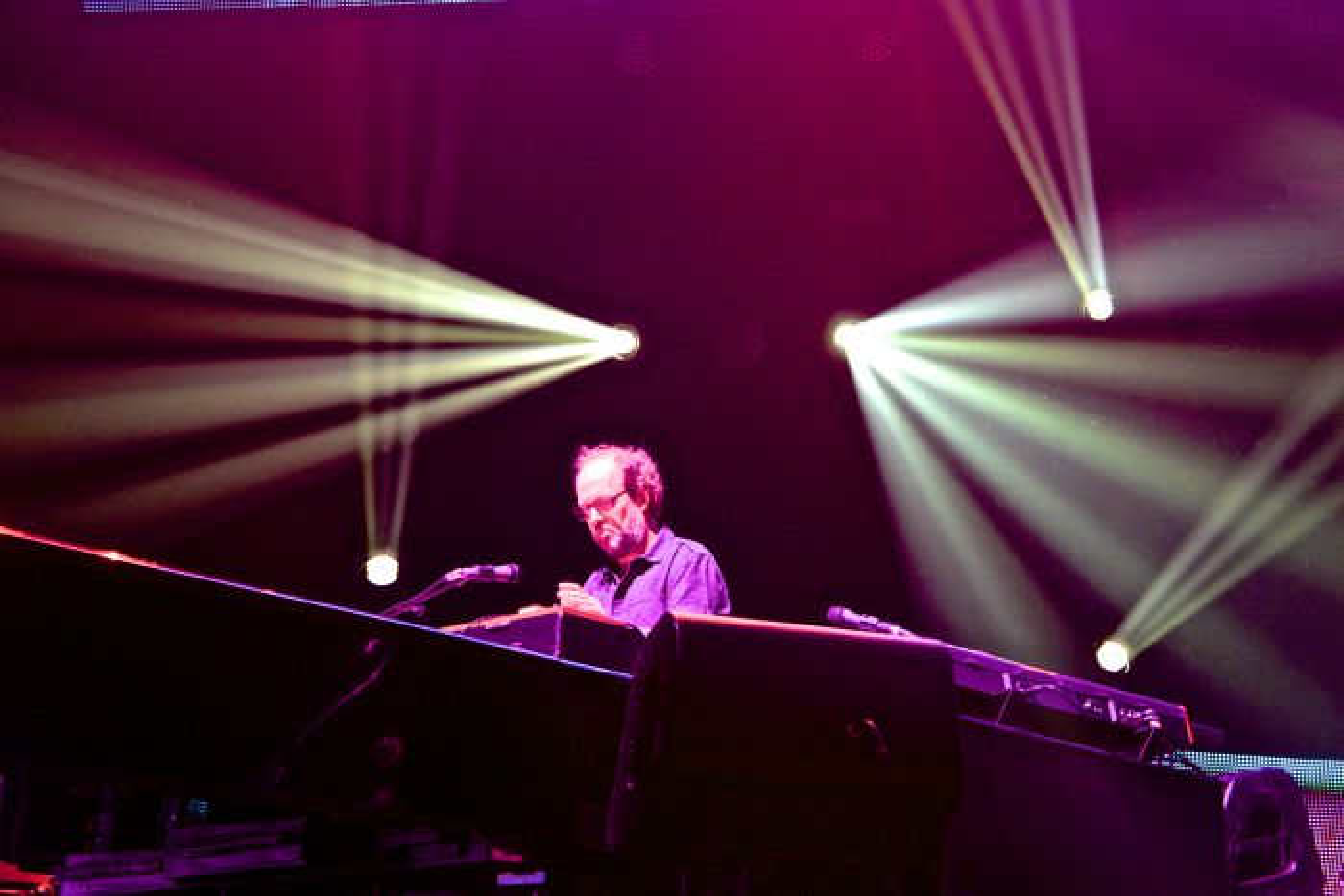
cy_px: 448
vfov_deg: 27.5
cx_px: 672
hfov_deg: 40.3
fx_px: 1830
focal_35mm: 49
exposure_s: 1/60
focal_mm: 33
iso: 1000
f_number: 4.5
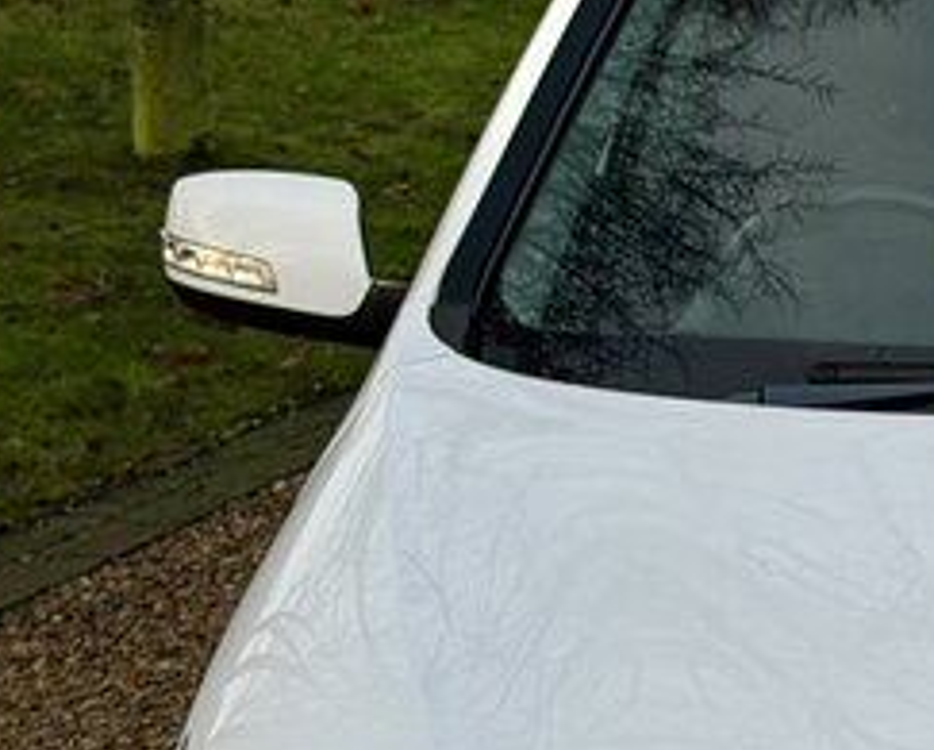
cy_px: 904
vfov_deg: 9.9
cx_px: 1295
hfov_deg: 12.1
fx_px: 4262
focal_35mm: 154
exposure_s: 1/769
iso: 64
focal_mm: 6.76
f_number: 1.78
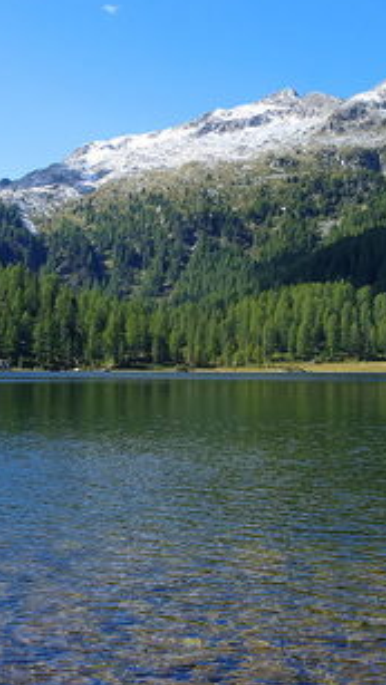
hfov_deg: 26.3
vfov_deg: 45.4
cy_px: 308
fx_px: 818
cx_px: 109
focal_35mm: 45
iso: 400
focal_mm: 15
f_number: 13
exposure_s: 1/250
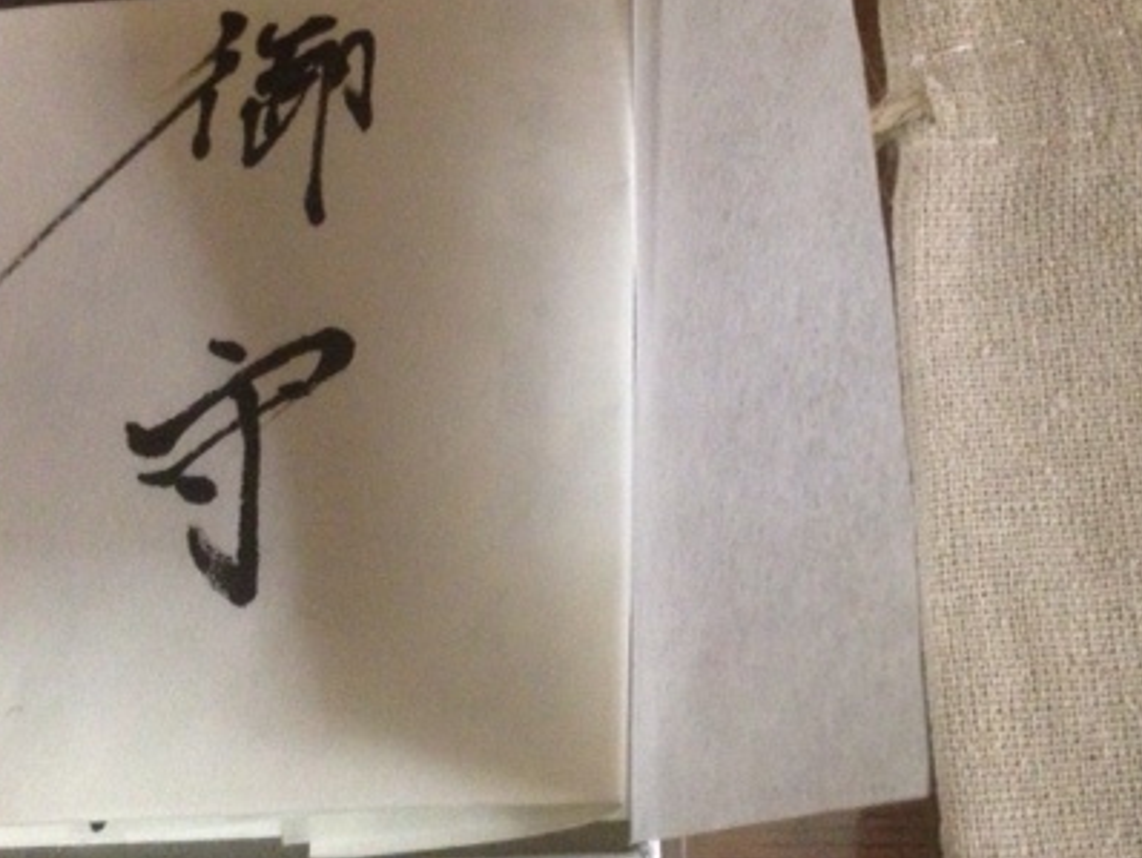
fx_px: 1750
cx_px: 737
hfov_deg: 35.9
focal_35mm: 53
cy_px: 379
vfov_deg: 27.5
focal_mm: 4.12
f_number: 2.4
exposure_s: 1/20
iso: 400
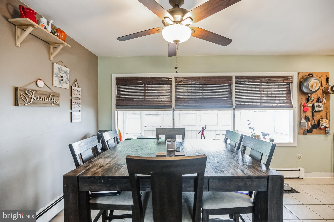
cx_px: 167
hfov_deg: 96.7
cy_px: 111
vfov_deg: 73.7
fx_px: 148
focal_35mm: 16
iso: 1250
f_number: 4
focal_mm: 16
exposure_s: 1/60
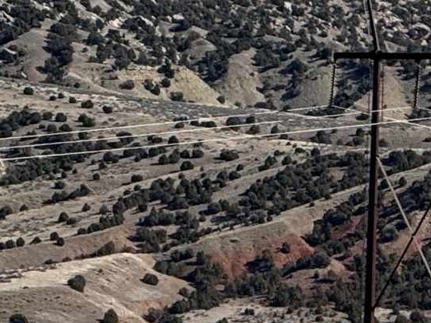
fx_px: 8504
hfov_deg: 2.9
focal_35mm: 683
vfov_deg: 2.2
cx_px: -53
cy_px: 128
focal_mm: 15.66
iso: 50
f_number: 2.8
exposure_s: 1/2358
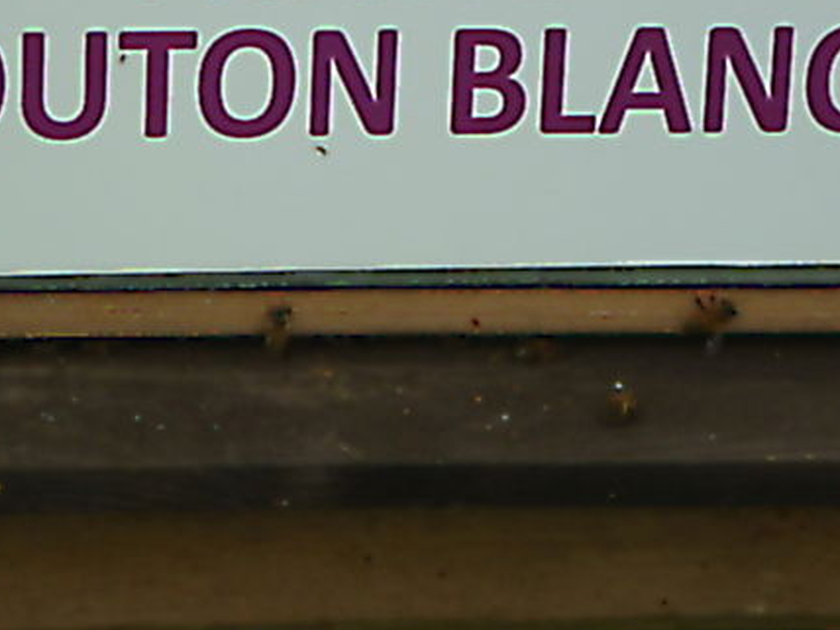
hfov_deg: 8.0
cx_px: 292
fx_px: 5994
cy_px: 47
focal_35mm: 247
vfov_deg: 6.0
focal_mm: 22
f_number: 5.9
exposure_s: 1/160
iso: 80
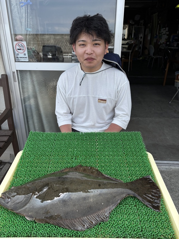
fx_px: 179
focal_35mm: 26
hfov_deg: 53.0
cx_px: 90
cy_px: 120
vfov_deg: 67.3
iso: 50
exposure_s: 1/1311
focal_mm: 5.96
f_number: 1.6
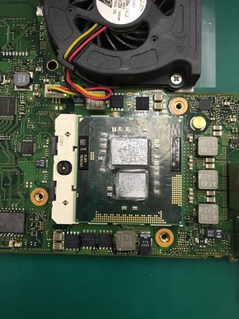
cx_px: 120
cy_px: 160
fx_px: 267
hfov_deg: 48.2
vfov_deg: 61.7
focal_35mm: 29
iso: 40
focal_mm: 4.15
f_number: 2.2
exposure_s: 1/33
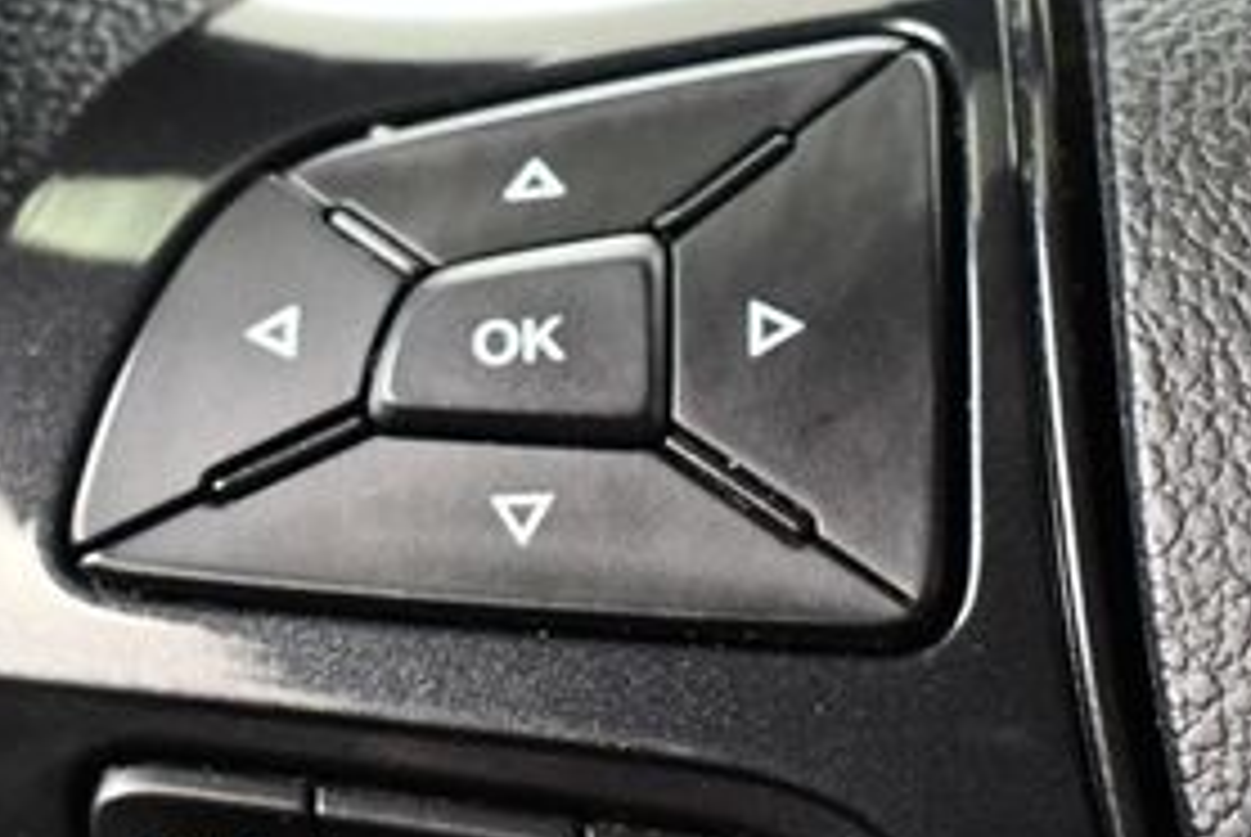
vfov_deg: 14.9
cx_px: 522
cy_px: 598
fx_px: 3200
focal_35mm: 92
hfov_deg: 22.1
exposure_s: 1/60
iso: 5000
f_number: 3.5
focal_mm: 20
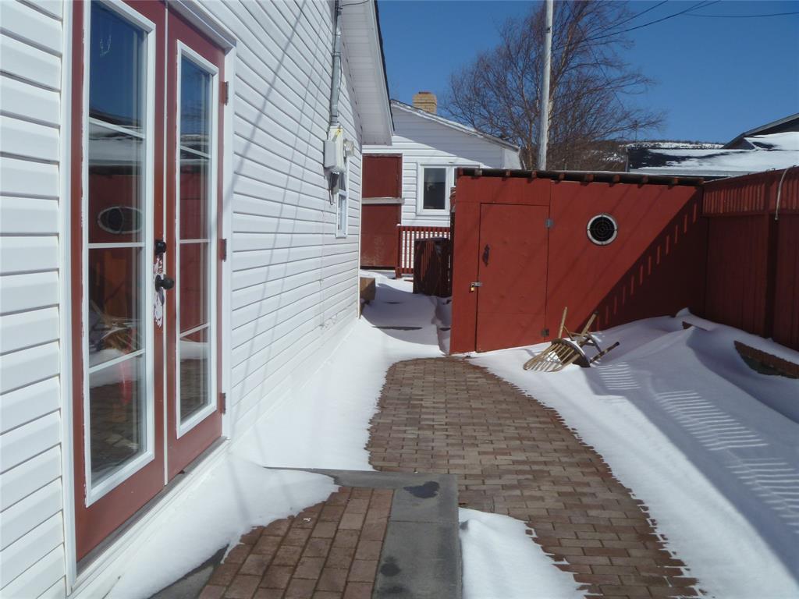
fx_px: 808
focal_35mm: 35
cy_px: 300
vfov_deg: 40.7
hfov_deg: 52.6
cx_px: 400
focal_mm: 6.3
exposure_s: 1/800
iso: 80
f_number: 5.6
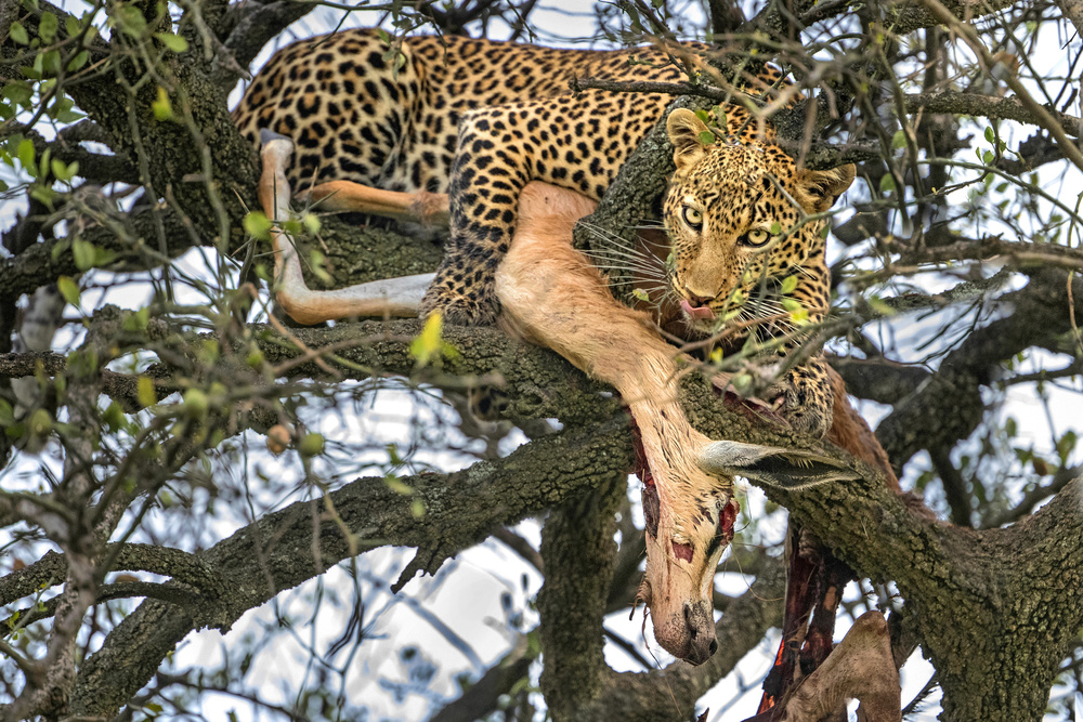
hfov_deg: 4.3
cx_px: 542
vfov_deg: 2.9
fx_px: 14441
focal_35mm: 480
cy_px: 361
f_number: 4
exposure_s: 1/1000
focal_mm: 400
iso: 2500
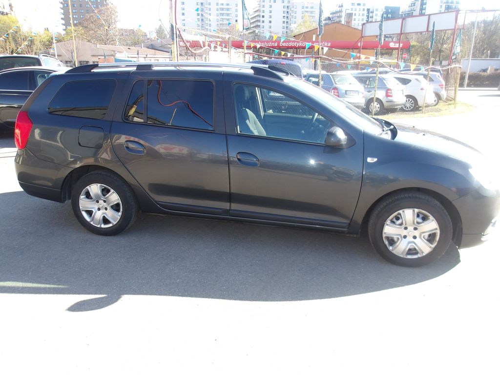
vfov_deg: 51.4
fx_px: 390
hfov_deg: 65.3
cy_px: 188
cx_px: 250
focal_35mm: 27
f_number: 3
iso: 100
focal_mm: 4.9
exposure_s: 1/202
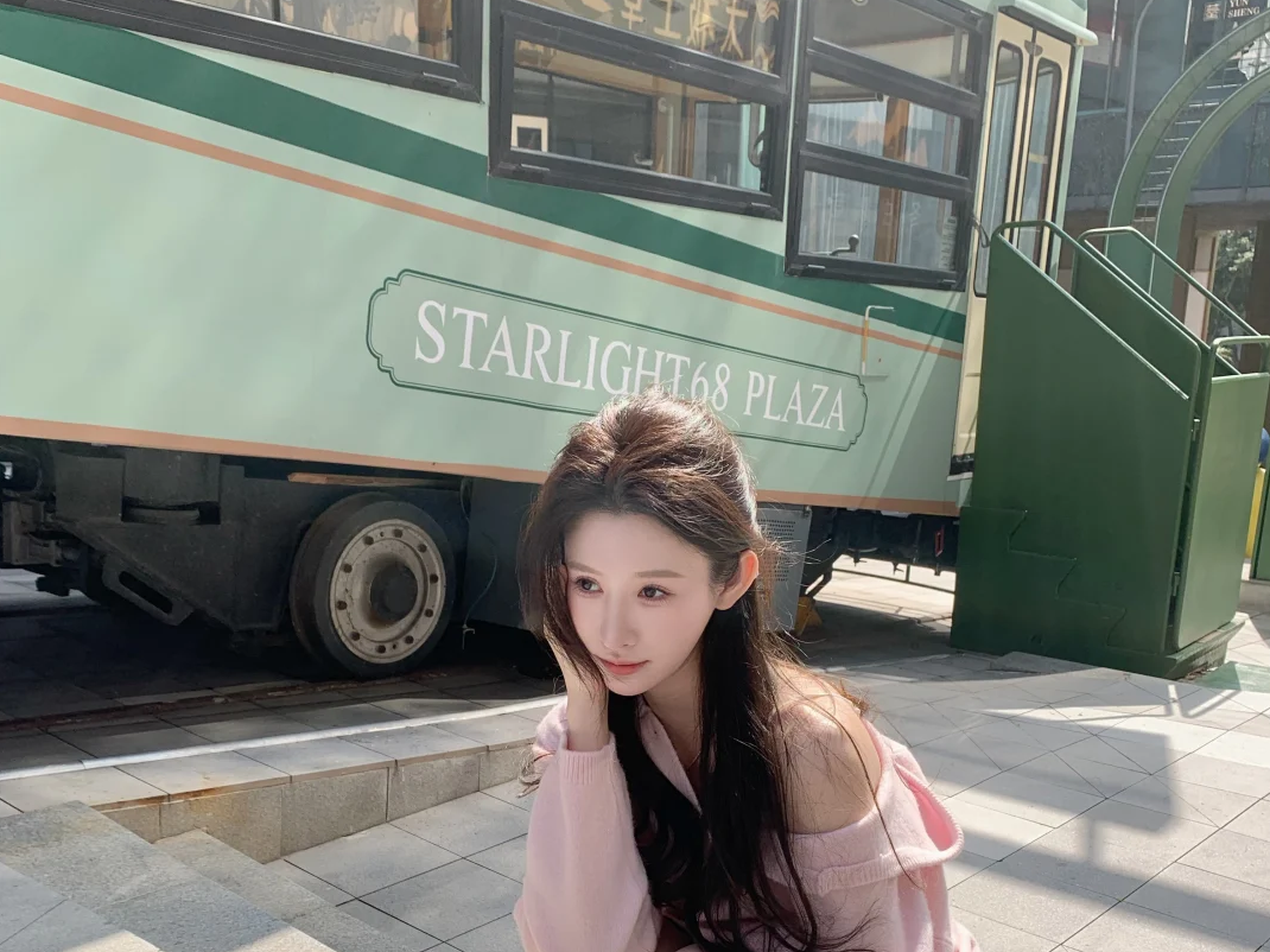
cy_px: 696
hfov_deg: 52.6
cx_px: 637
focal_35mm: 35
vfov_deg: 39.7
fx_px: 1284
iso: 25
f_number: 1.8
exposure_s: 1/972
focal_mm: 4.25
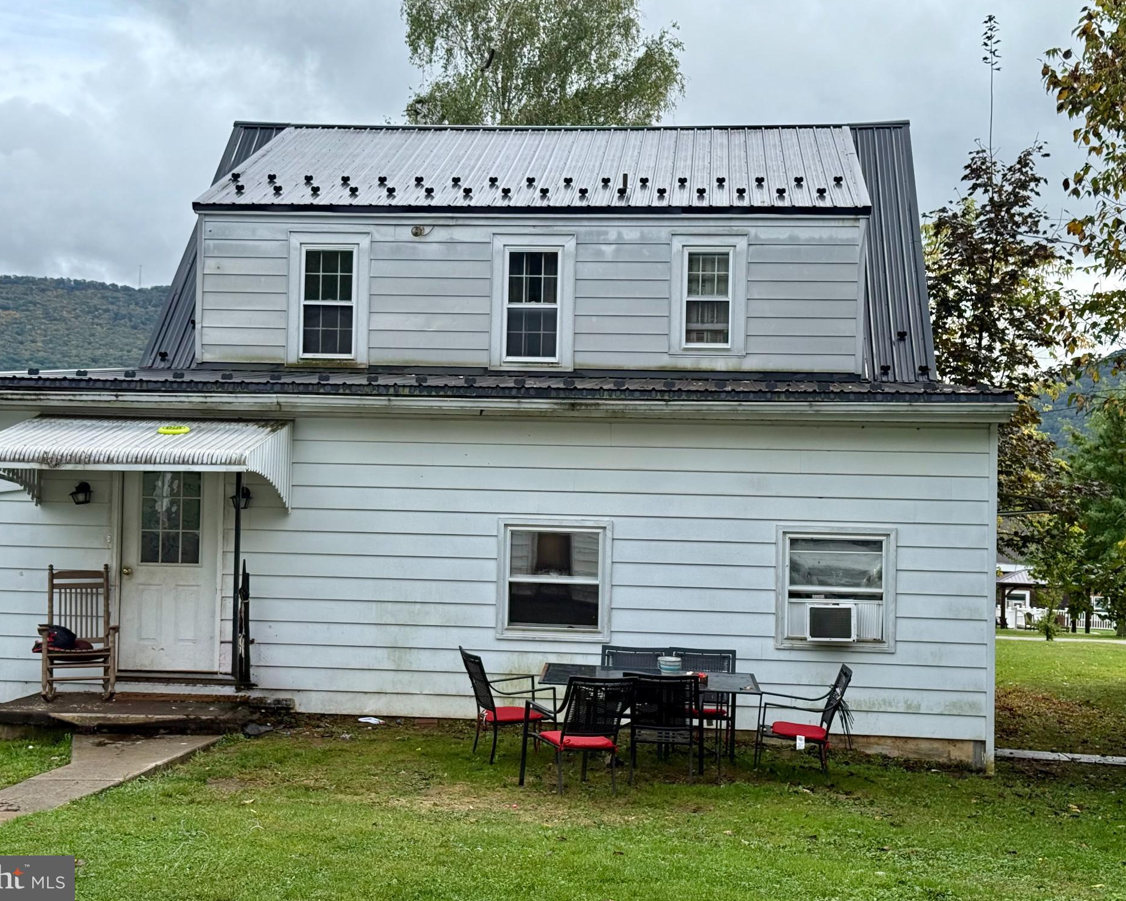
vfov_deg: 29.7
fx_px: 1700
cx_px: 538
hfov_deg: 36.6
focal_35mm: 51
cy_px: 445
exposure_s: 1/2577
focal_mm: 6.76
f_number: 1.78
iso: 80
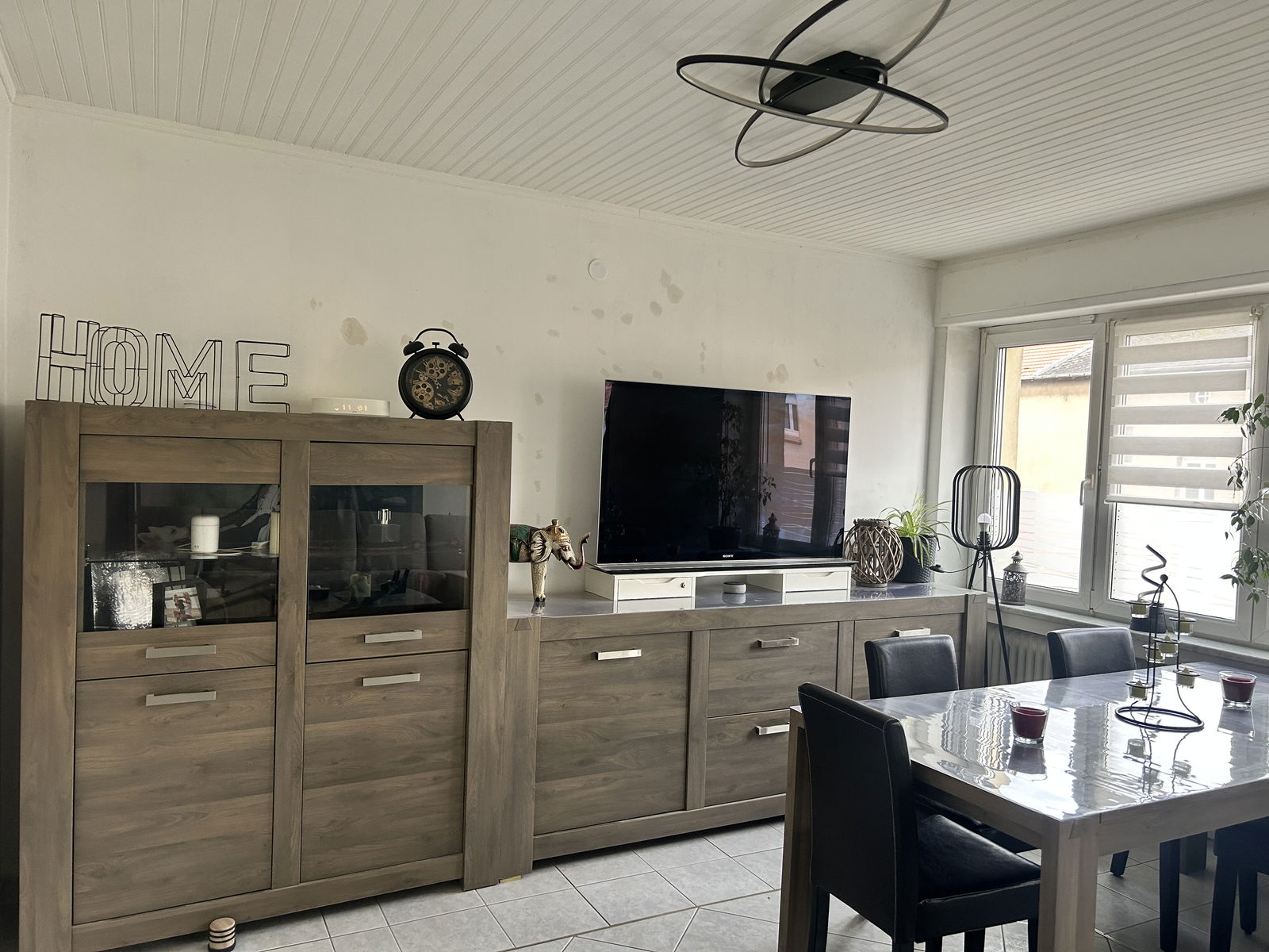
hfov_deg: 67.3
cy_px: 476
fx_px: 953
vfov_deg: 53.1
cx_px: 634
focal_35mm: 26
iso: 125
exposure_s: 1/68
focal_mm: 5.7
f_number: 1.5
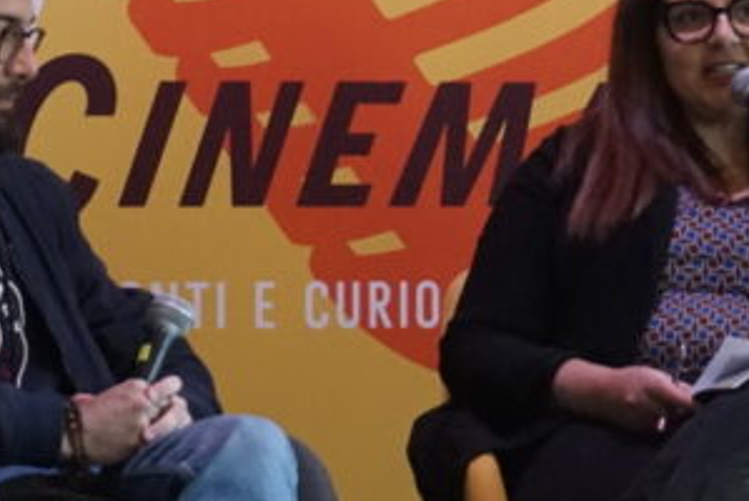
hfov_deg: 9.3
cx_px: 651
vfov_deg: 6.2
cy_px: 243
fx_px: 4596
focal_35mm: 221
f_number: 5.6
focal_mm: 43
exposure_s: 1/60
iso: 3200
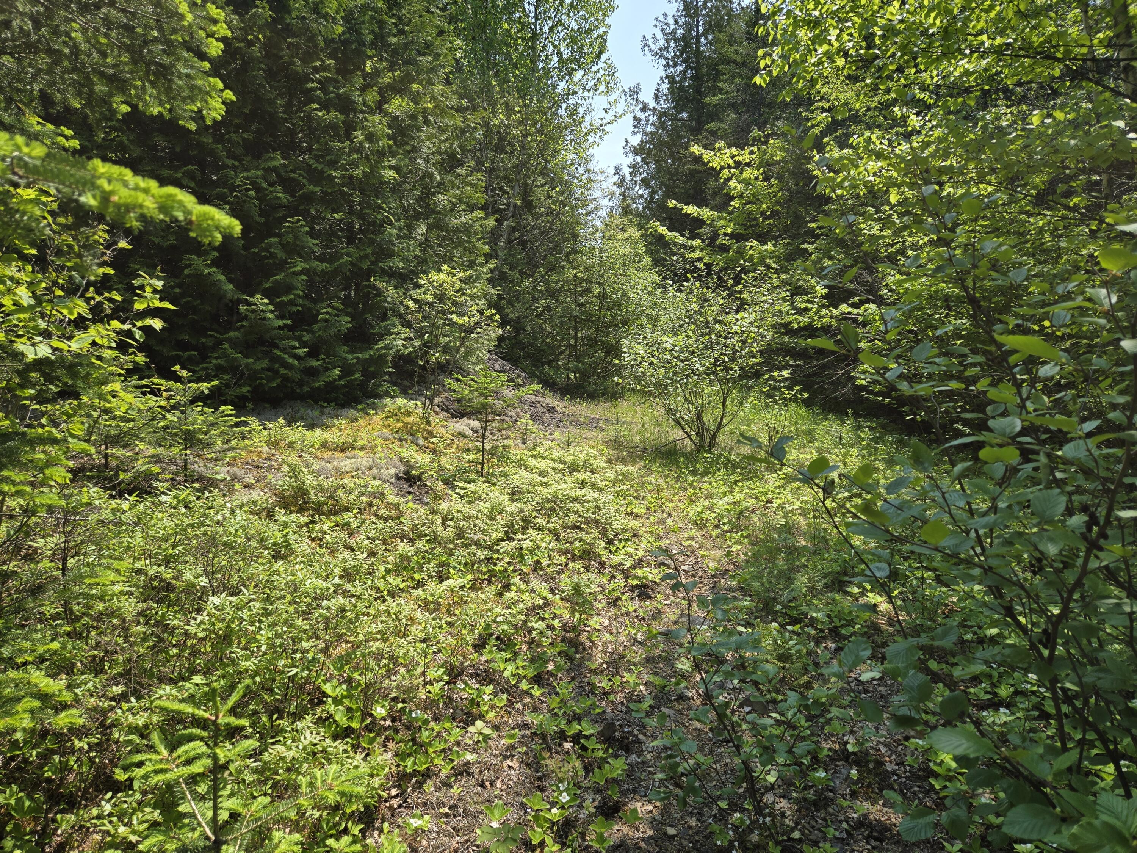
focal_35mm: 23
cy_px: 426
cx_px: 568
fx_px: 755
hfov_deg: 73.9
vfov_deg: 58.9
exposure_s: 1/1129
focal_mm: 5.4
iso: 25
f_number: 1.8
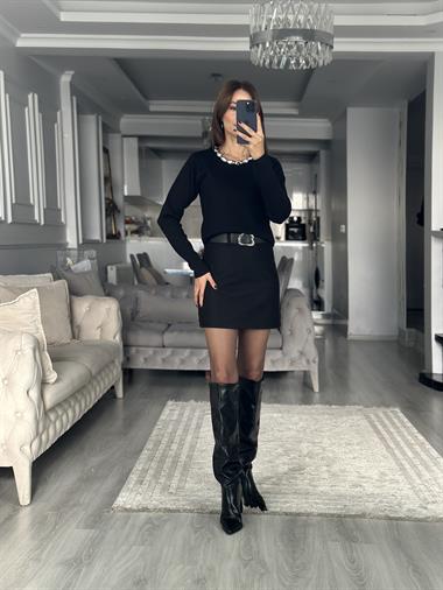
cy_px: 295
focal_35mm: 48
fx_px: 818
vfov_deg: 39.6
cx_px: 222
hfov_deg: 30.3
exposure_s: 1/60
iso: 125
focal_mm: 6.86
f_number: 1.78
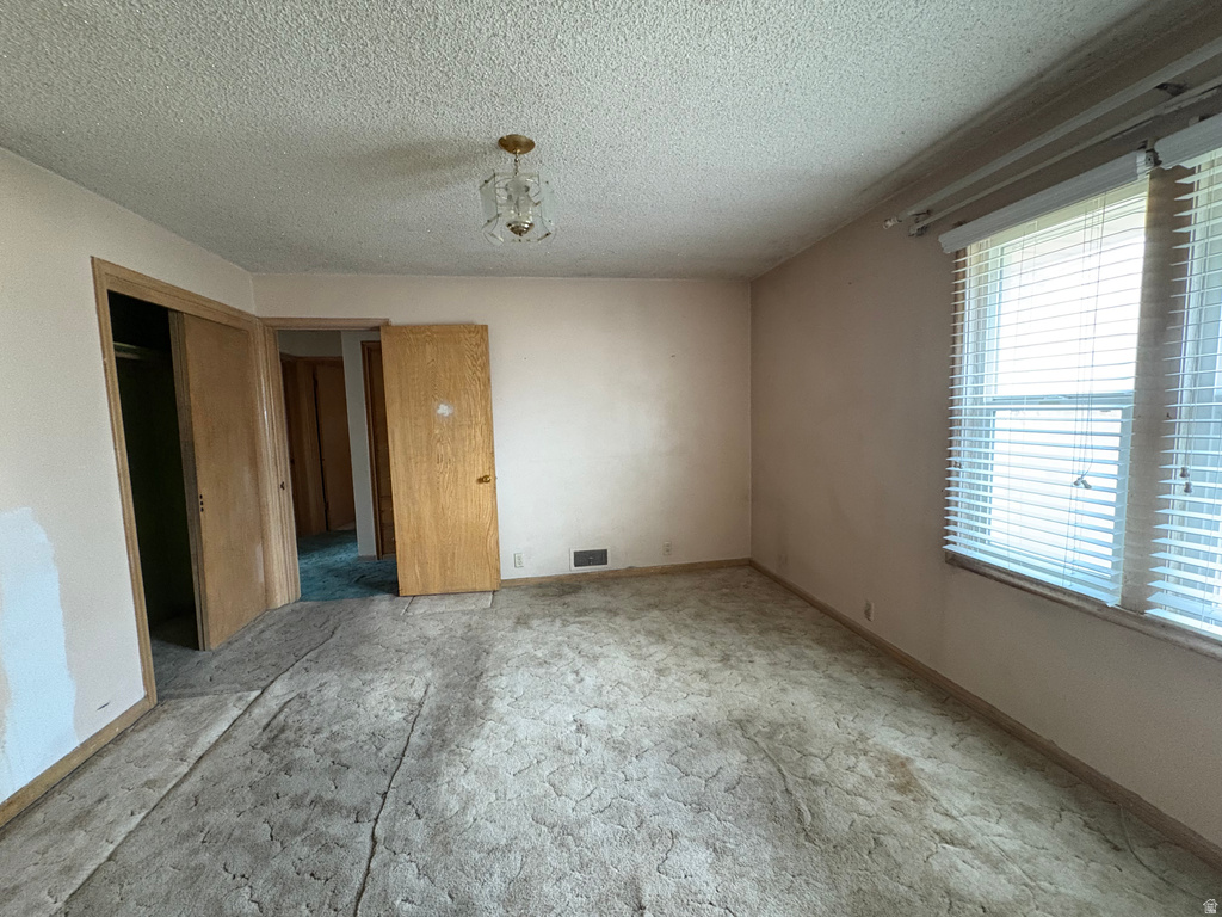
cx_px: 611
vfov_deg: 85.7
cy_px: 458
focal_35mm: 14
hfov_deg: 102.1
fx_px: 494
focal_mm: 2.22
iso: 800
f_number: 2.2
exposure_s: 1/60
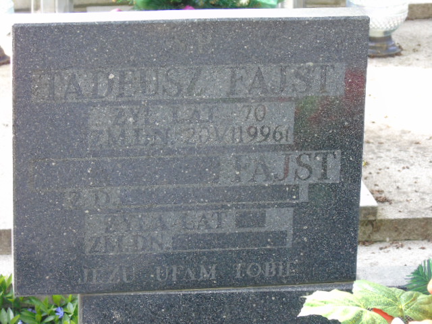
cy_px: 162
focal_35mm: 142
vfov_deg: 10.4
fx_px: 1772
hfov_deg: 13.9
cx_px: 216
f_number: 4.7
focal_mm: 25
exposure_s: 1/125
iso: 400
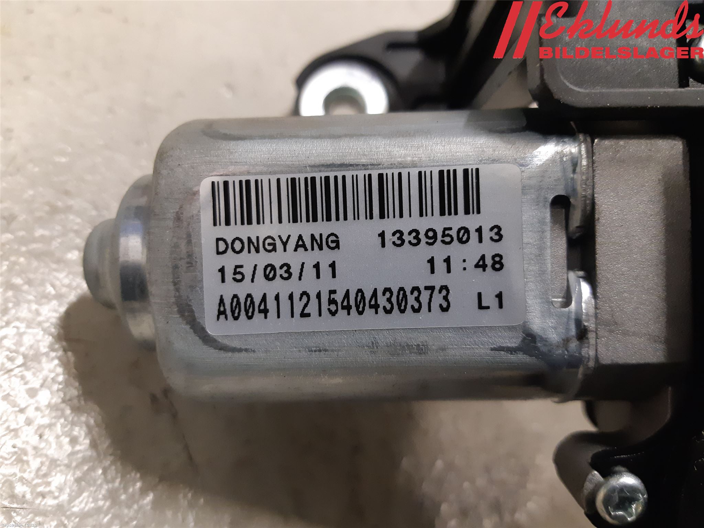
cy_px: 264
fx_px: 529
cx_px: 352
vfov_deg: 53.1
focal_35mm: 26
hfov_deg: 67.3
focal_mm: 3.93
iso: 320
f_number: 1.7
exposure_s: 1/50
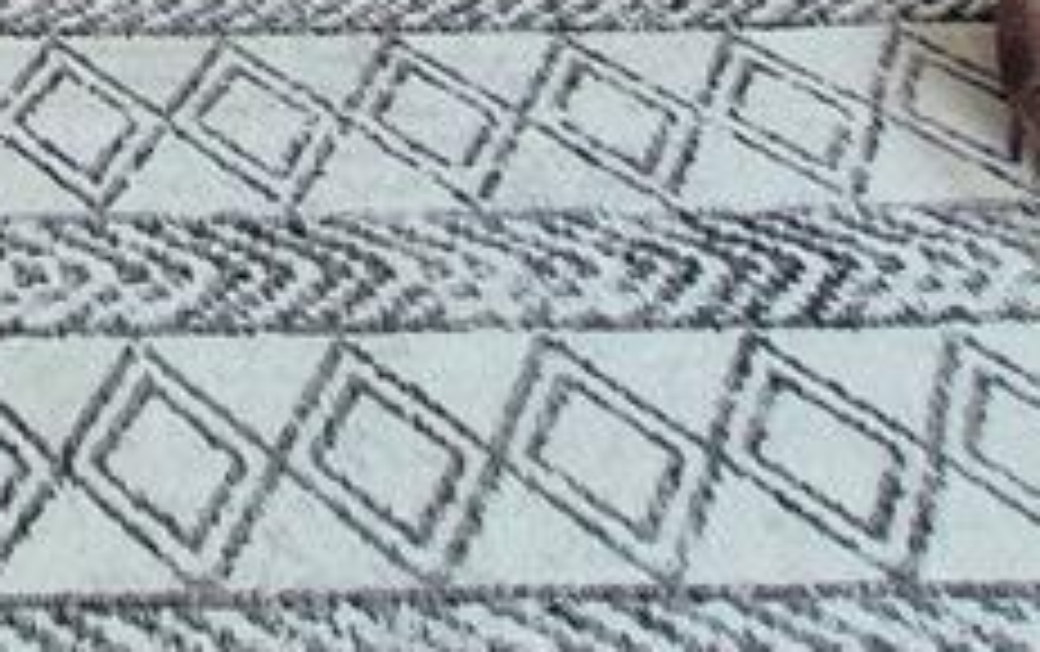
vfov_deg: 14.8
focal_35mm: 61
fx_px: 1731
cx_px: -275
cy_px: -854
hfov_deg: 28.2
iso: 64
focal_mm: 1.74
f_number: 2.2
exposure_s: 1/60
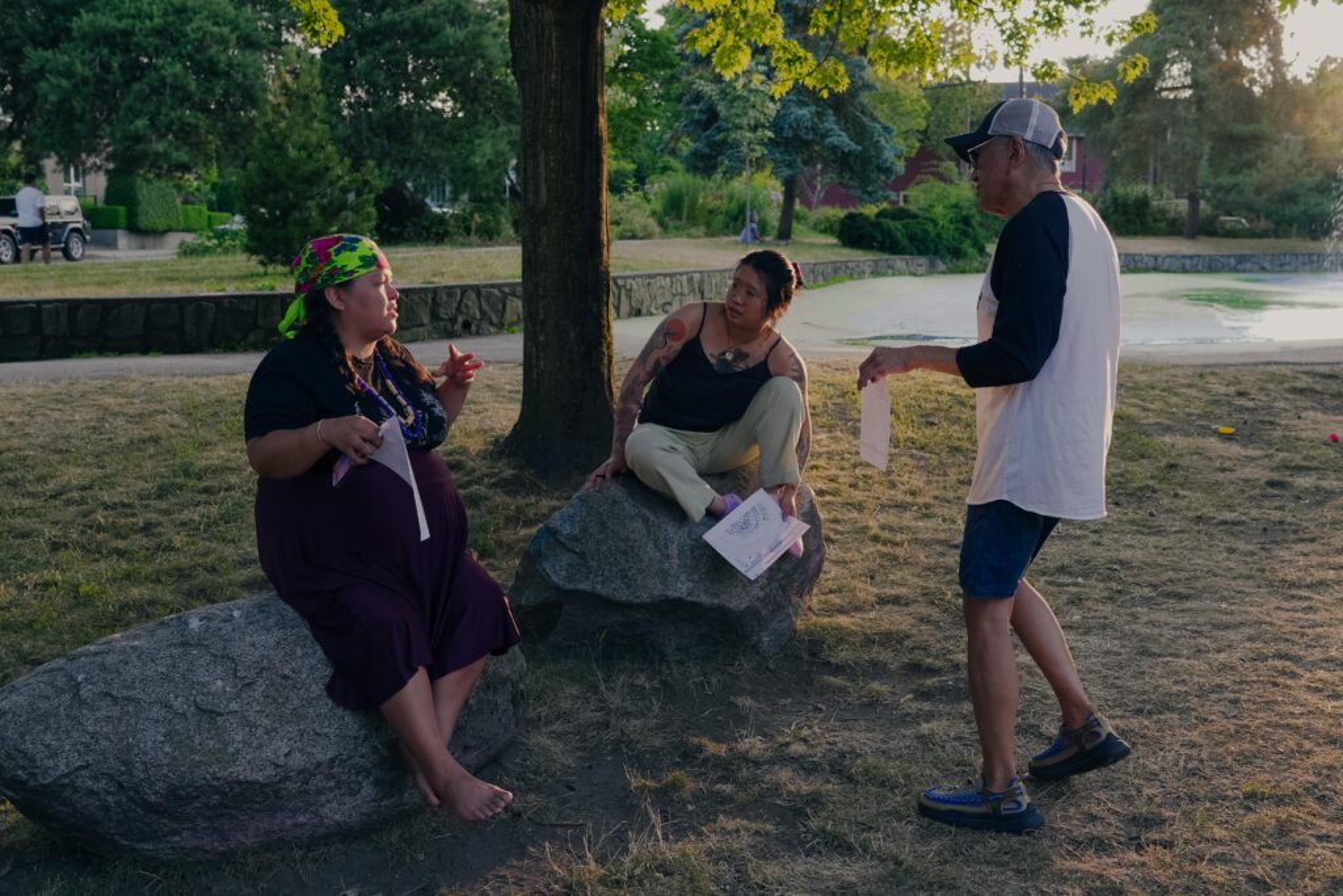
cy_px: 448
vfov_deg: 36.9
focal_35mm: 36
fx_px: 1343
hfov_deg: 53.1
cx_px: 672
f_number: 4
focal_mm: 24
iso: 160
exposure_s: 1/125
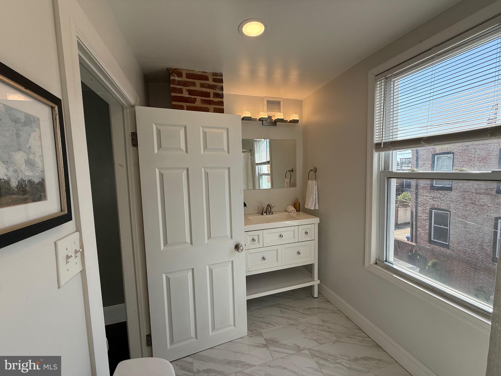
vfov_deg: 85.7
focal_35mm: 14
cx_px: 250
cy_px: 188
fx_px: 203
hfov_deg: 102.1
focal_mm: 2.22
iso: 64
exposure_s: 1/372
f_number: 2.2
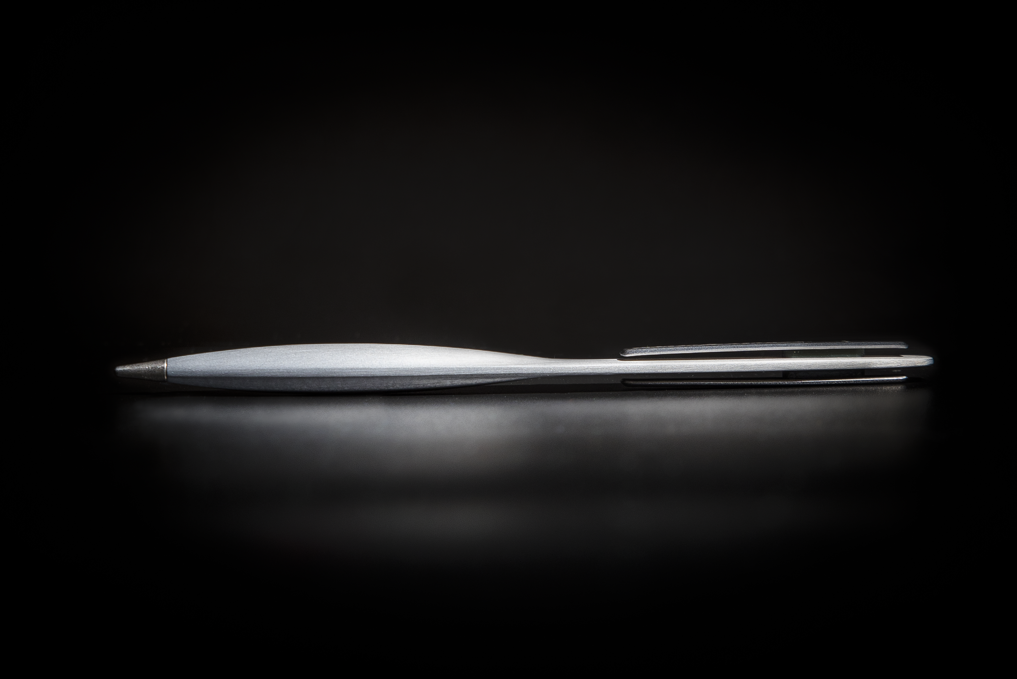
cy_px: 340
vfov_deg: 19.5
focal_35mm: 70
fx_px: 1978
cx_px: 508
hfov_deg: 28.8
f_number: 6.3
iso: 160
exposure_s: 1/200
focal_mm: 70
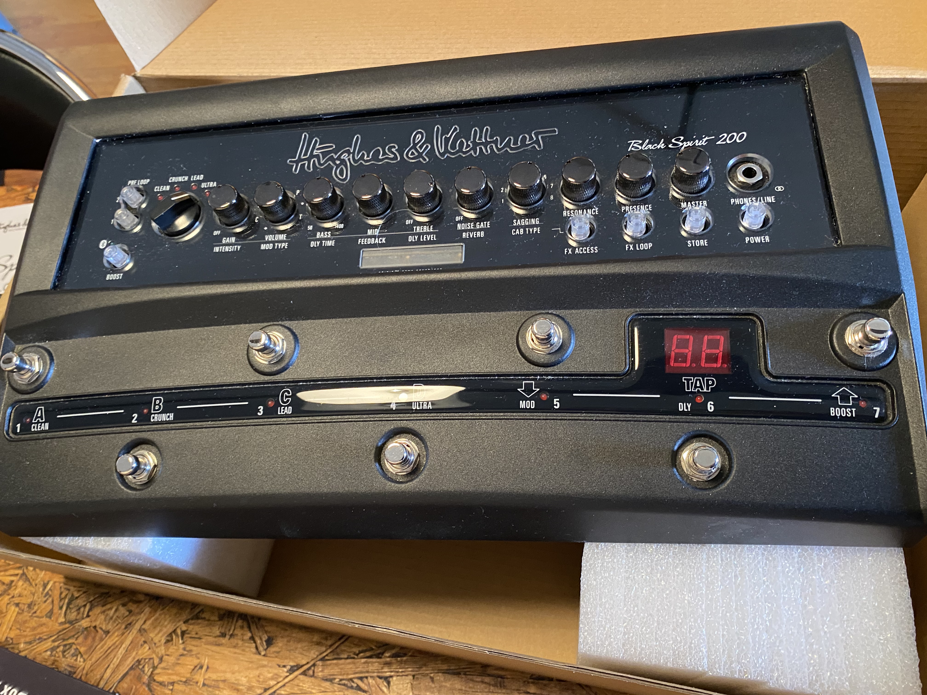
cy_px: 348
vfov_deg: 53.1
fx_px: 696
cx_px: 464
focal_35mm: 26
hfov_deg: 67.3
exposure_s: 1/25
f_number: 1.8
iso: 500
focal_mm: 4.25
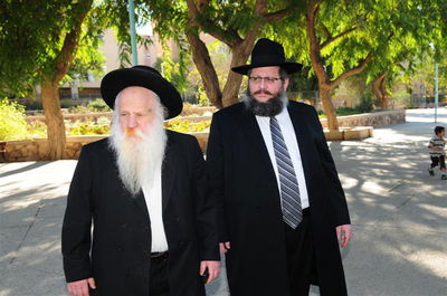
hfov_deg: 49.6
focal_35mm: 39
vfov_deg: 34.1
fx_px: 483
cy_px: 148
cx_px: 224
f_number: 4.5
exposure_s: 1/200
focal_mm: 26
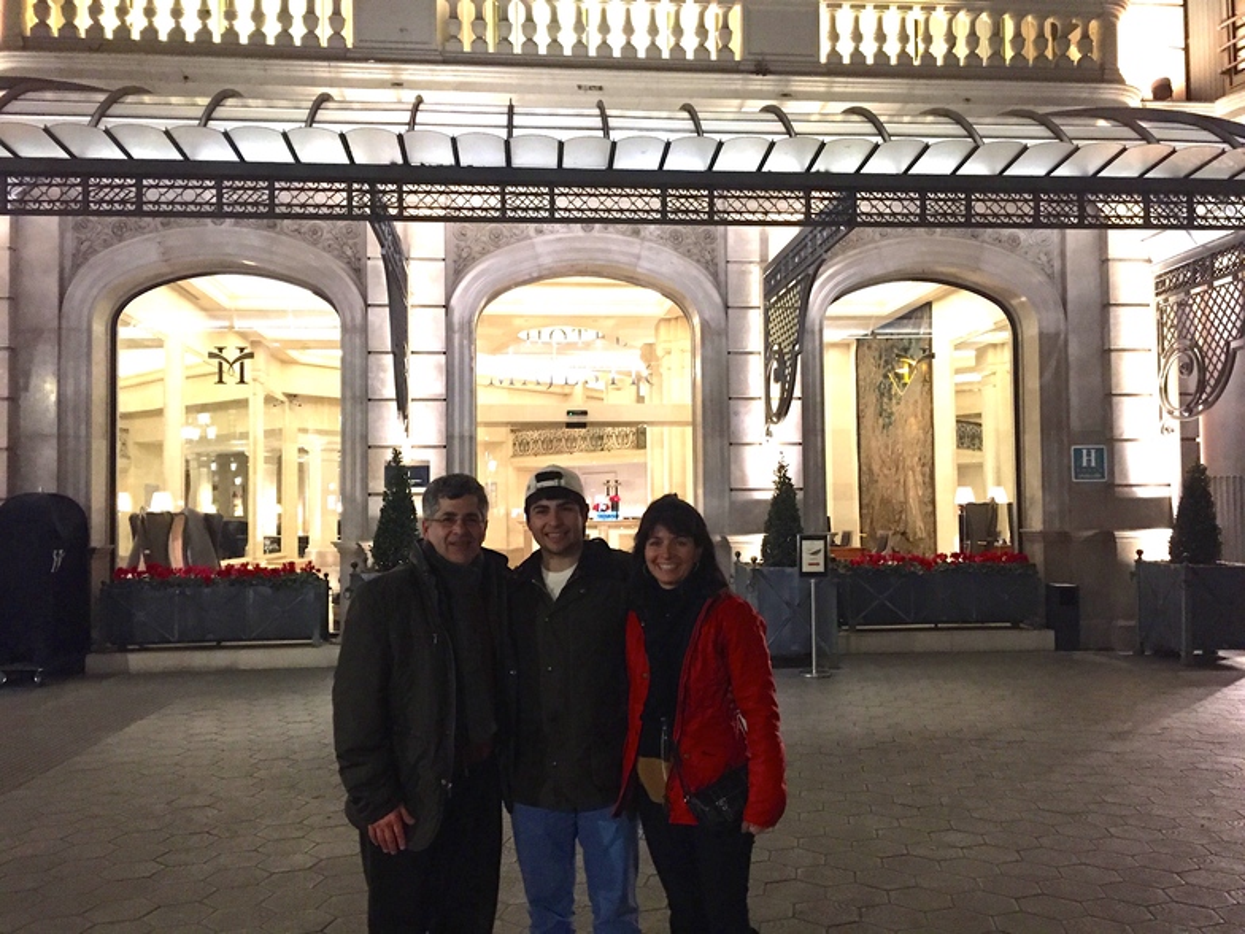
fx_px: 1043
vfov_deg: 48.2
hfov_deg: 61.7
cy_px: 467
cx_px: 622
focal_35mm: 29
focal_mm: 4.15
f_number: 2.2
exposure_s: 1/15
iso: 320
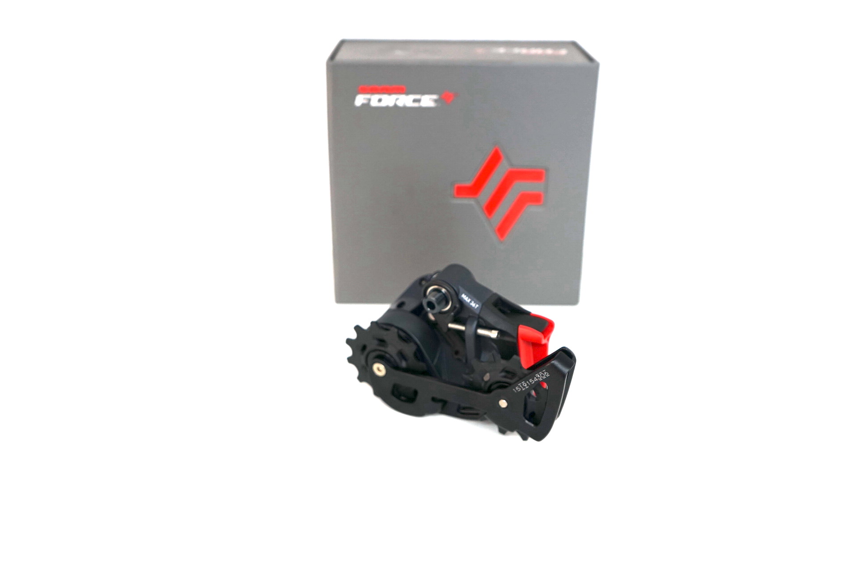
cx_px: 424
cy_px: 282
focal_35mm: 36
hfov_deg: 53.2
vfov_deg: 36.8
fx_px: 848
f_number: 4.5
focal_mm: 36
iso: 500
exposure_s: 1/60
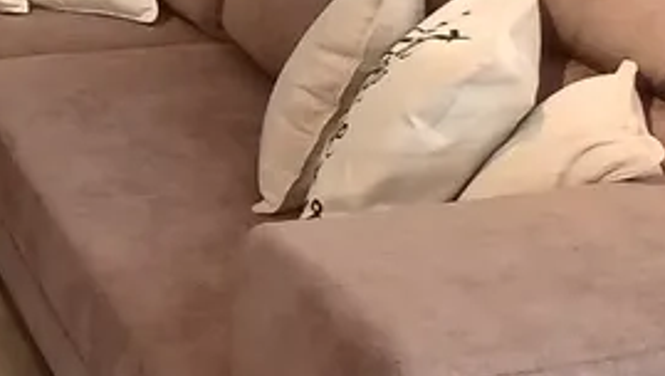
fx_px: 1165
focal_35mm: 66
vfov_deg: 18.0
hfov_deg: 29.4
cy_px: 32
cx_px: -22
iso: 100
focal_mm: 1.4
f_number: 2.2
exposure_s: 1/50
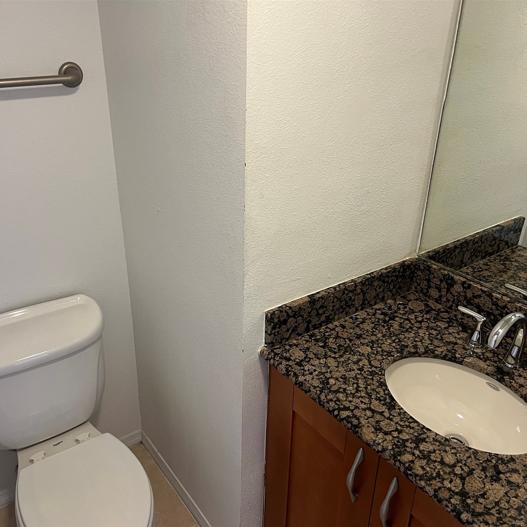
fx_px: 534
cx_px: 245
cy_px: 266
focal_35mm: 31
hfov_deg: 52.5
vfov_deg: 52.5
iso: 200
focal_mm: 5.7
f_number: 1.5
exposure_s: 1/60
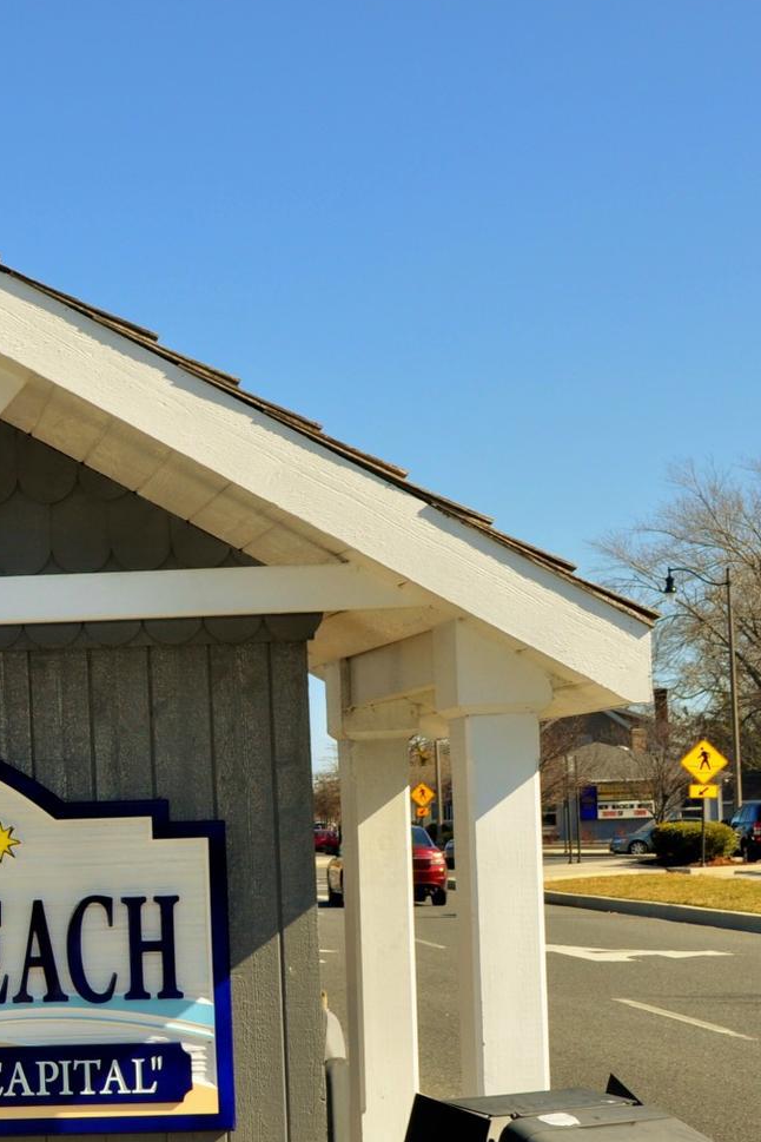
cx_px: -276
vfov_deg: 26.5
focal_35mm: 76
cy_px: 784
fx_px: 2410
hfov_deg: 16.8
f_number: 11
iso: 200
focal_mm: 24
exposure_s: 1/200
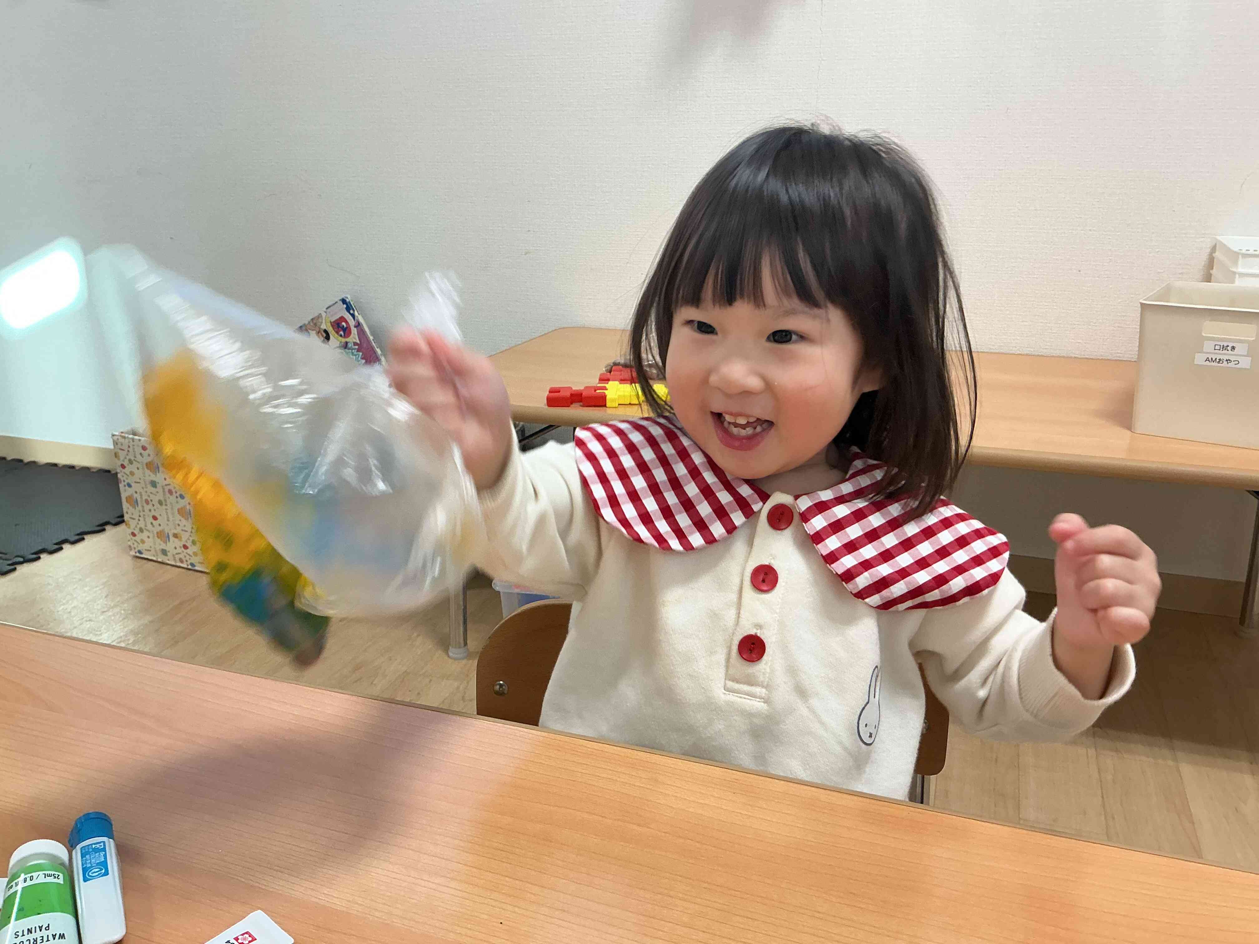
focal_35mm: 29
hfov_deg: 61.7
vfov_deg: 48.2
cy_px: 472
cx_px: 630
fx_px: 1055
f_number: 1.8
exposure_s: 1/120
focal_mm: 3
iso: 64
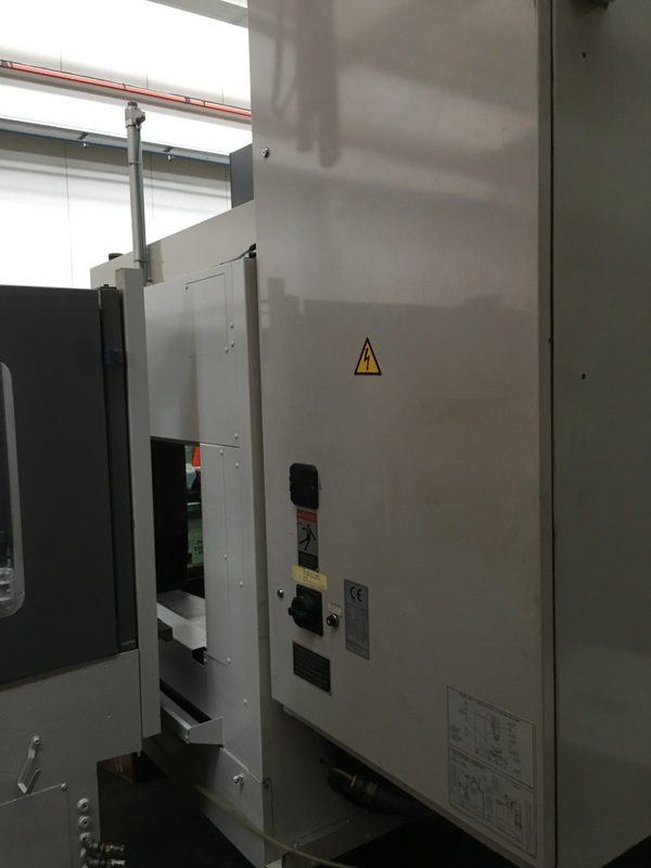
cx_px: 326
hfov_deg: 48.2
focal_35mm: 29
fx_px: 727
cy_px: 434
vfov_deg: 61.7
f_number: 2.2
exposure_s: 1/33
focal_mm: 4.15
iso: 160
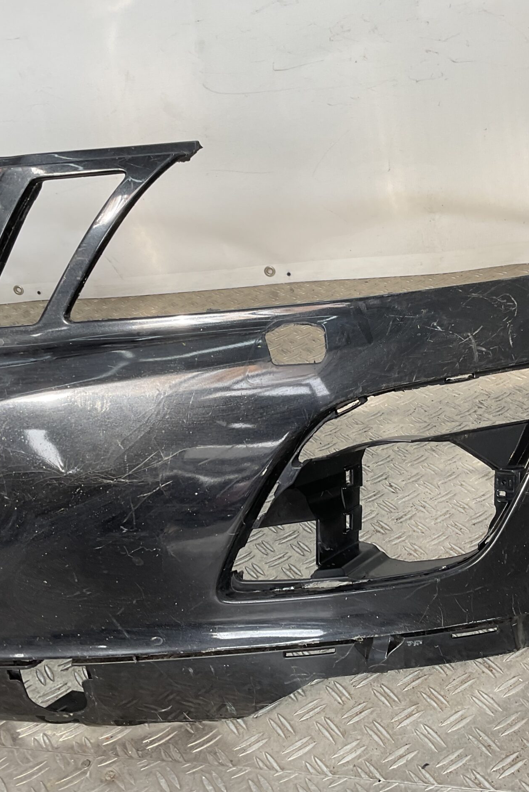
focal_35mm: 41
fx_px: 903
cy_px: 397
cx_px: 293
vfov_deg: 47.4
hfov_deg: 32.6
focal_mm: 3
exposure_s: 1/164
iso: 16
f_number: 1.8
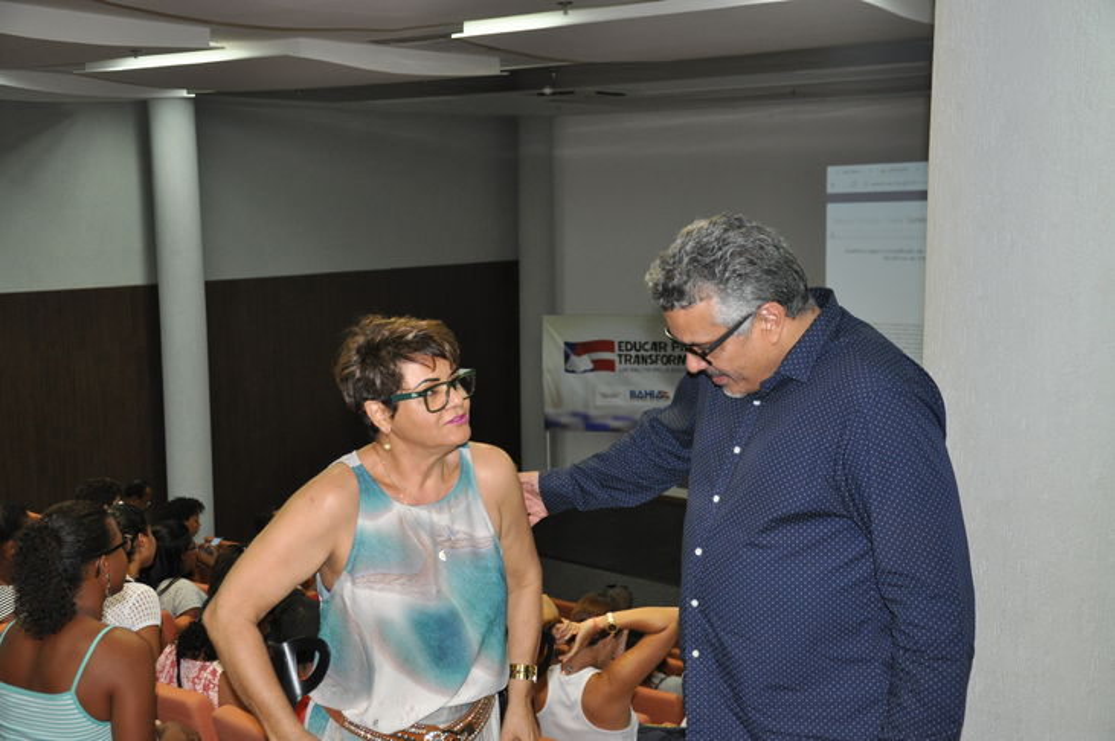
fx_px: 1392
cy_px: 370
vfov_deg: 29.8
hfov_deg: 43.6
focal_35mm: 45
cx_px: 558
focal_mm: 30
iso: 800
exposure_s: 1/60
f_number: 4.2
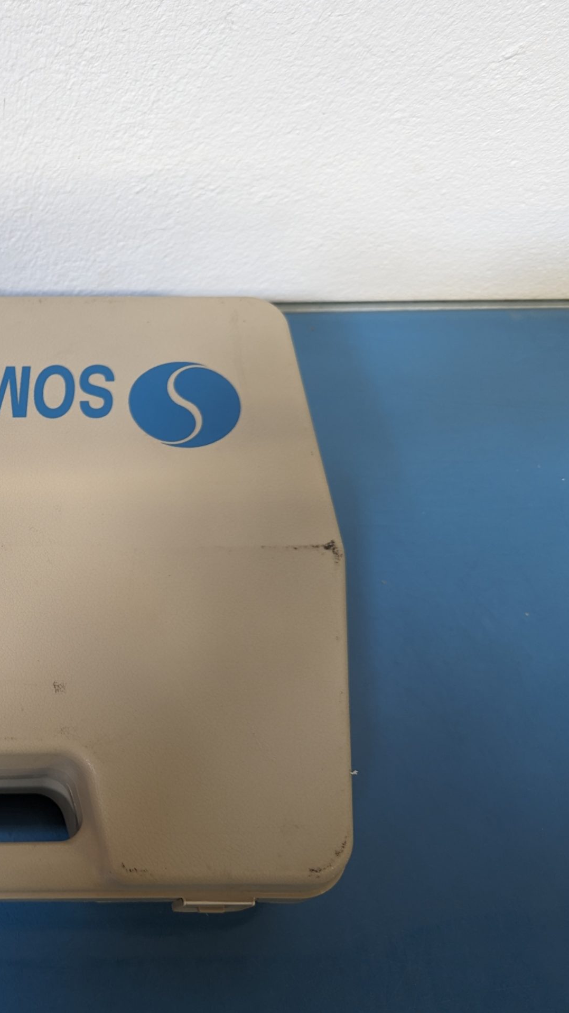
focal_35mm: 35
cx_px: -87
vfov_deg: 56.6
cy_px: 504
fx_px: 939
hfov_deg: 29.7
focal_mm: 6.81
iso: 102
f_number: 1.85
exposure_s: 1/23.8
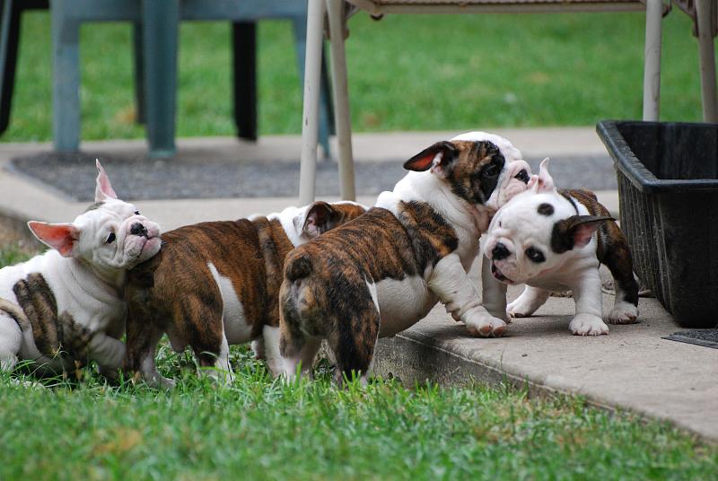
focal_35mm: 360
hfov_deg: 5.7
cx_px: 359
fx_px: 7191
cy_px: 240
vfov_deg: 3.8
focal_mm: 240
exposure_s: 1/500
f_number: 5.6
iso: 800
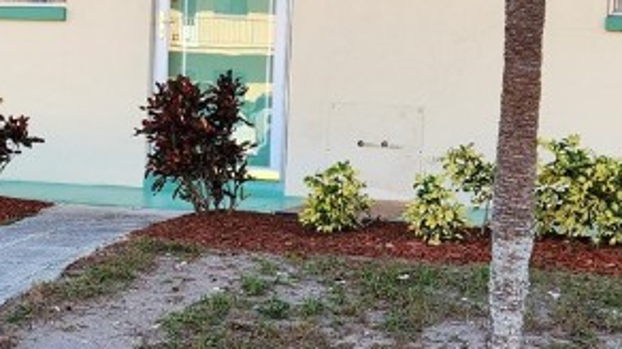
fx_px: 1451
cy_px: 179
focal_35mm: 88
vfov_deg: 13.7
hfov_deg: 24.0
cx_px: 177
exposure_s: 1/279
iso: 20
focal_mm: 5.4
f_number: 1.8
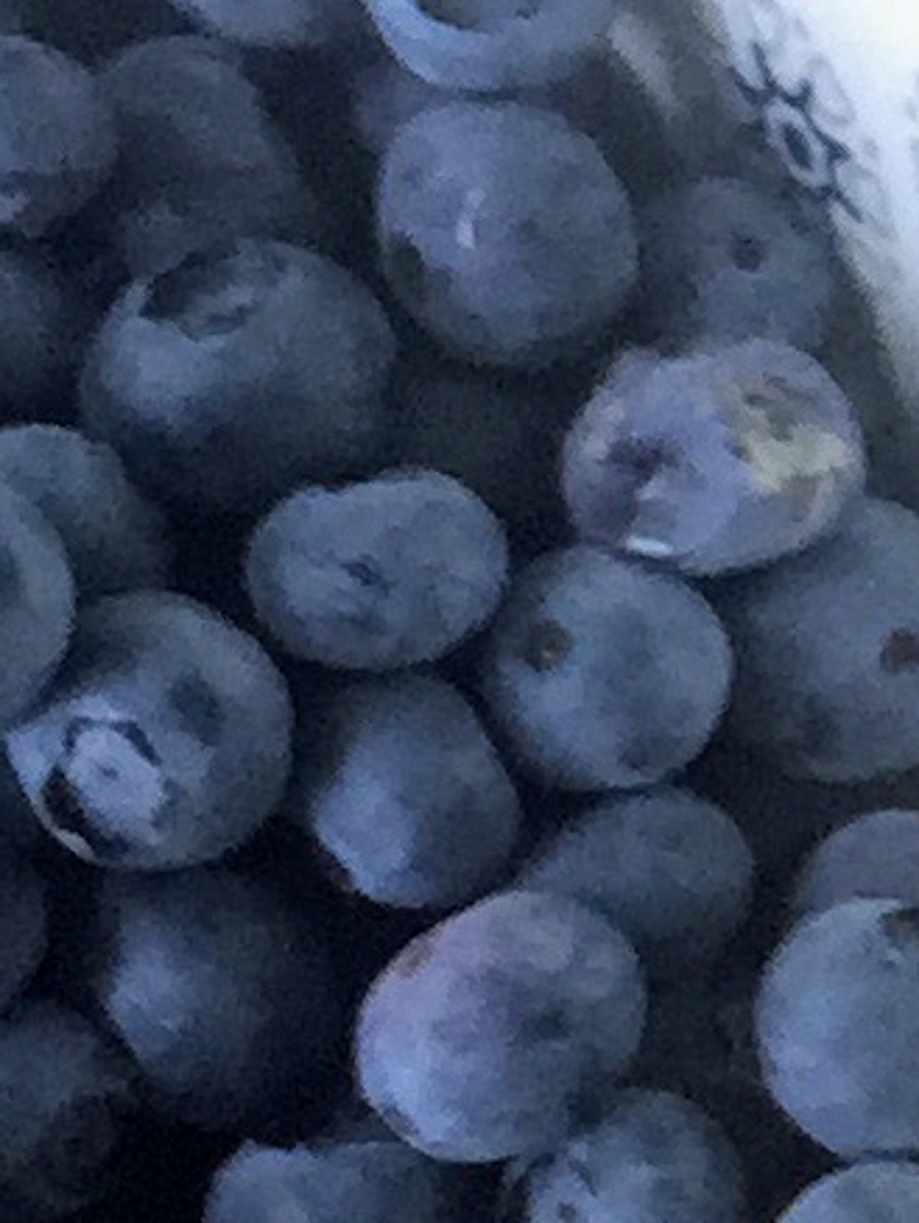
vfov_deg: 9.2
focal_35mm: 216
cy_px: 542
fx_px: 7639
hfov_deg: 6.3
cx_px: 2807
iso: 64
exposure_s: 1/33
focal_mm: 4.15
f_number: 2.2
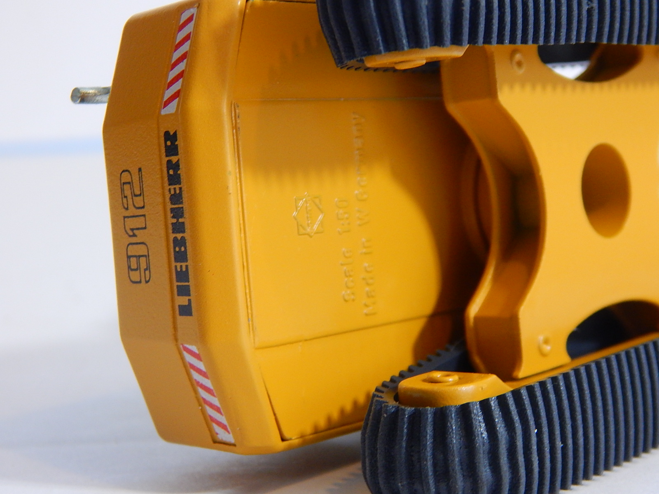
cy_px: 247
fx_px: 1314
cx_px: 330
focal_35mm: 69
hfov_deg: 28.2
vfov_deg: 21.3
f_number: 4.1
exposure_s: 1/30
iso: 400
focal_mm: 12.3
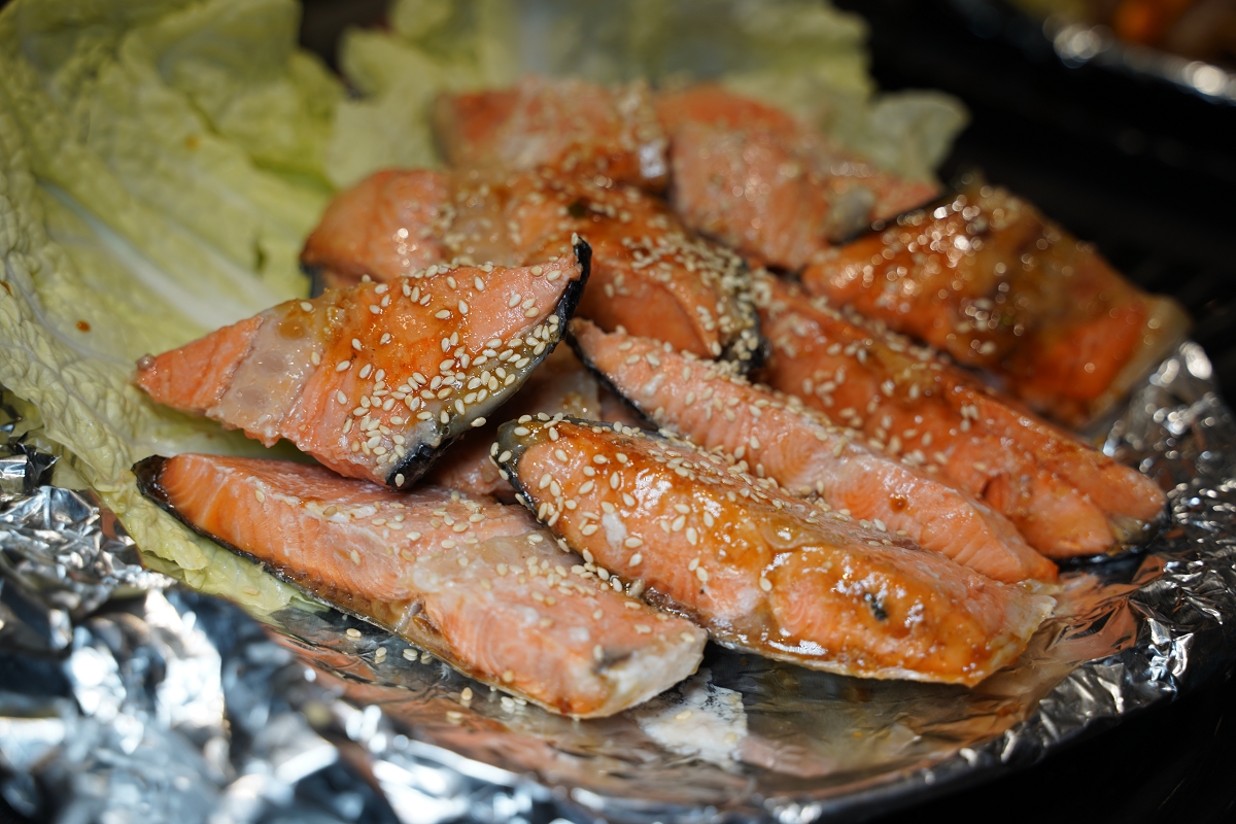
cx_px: 618
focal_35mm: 48
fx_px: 1648
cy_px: 412
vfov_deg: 28.1
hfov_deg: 41.1
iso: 100
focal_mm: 48
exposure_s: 1/60
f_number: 4
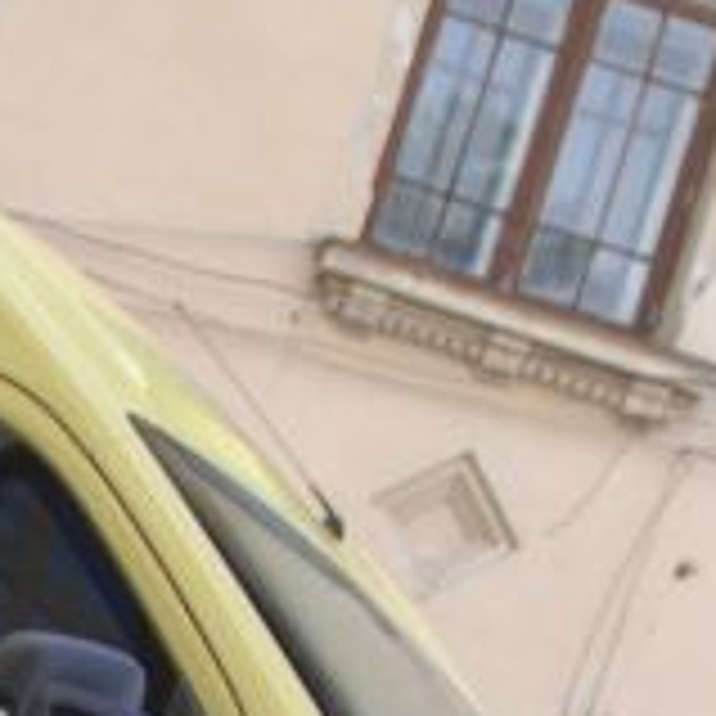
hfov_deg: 14.3
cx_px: -527
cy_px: 1146
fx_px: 2554
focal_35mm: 109
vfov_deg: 14.6
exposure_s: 1/80
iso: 200
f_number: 4.5
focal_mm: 17
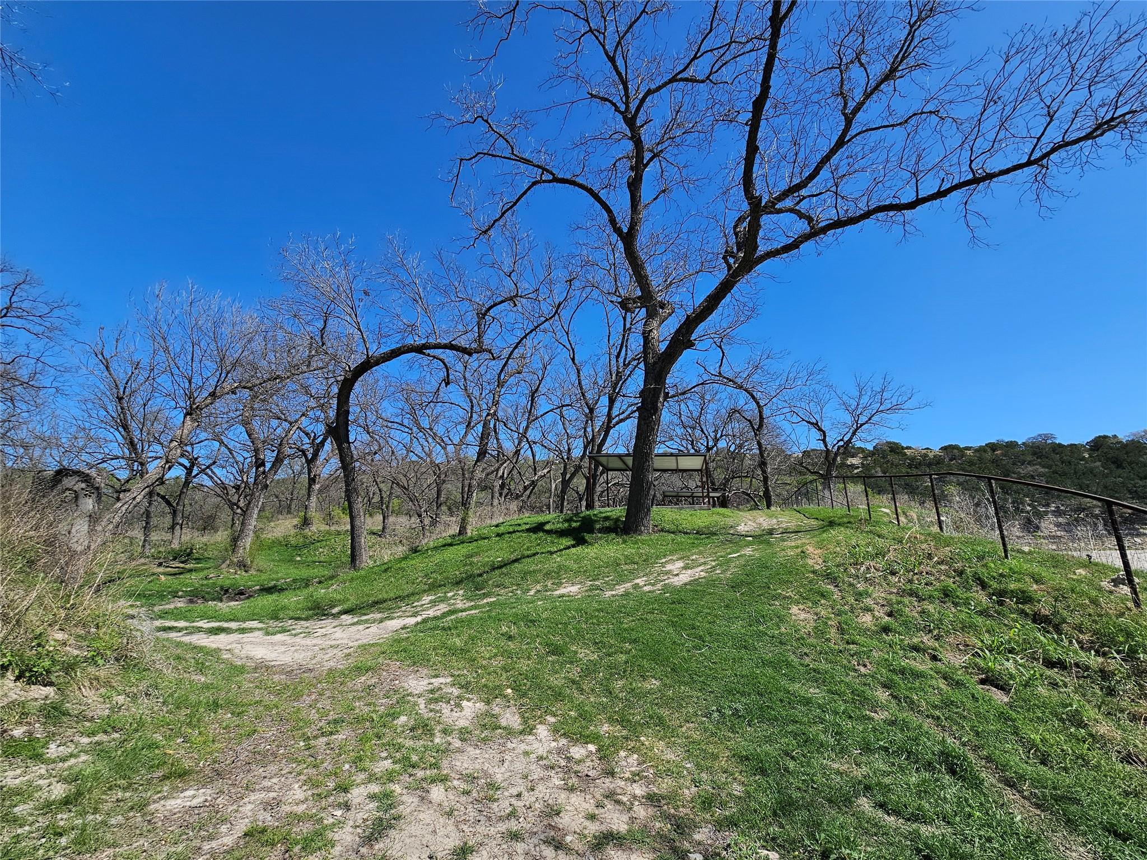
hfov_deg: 106.2
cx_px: 574
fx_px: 431
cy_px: 430
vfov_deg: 89.9
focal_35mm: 13
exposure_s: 1/2151
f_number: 2.2
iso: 50
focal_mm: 2.2
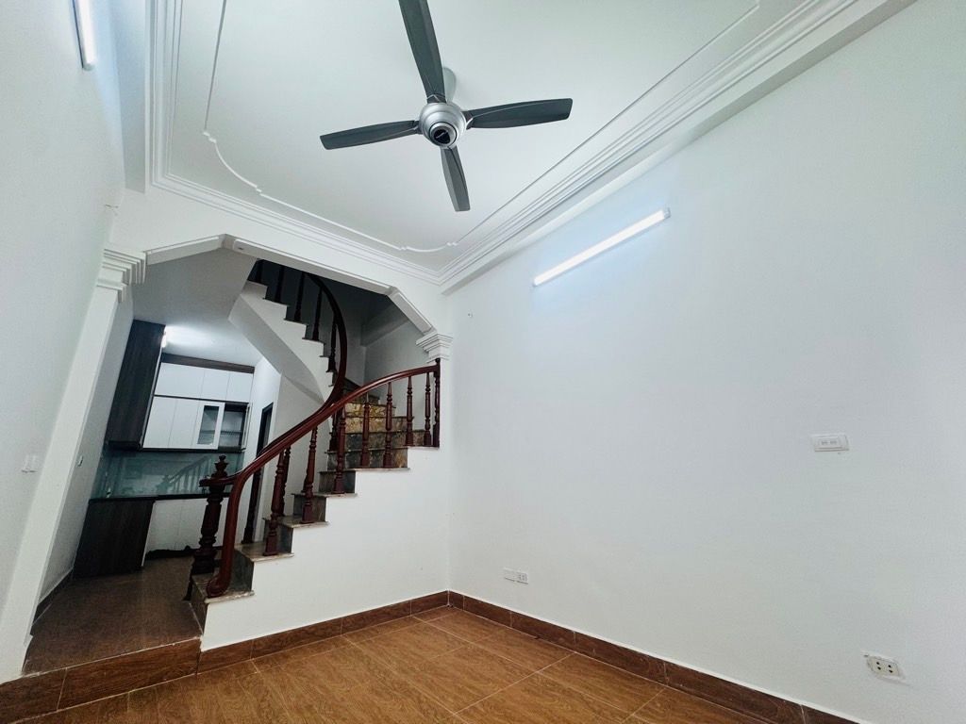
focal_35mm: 14
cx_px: 483
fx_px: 391
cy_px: 362
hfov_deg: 102.1
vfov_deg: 85.7
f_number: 2.2
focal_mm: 2.22
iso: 80
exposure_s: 1/100
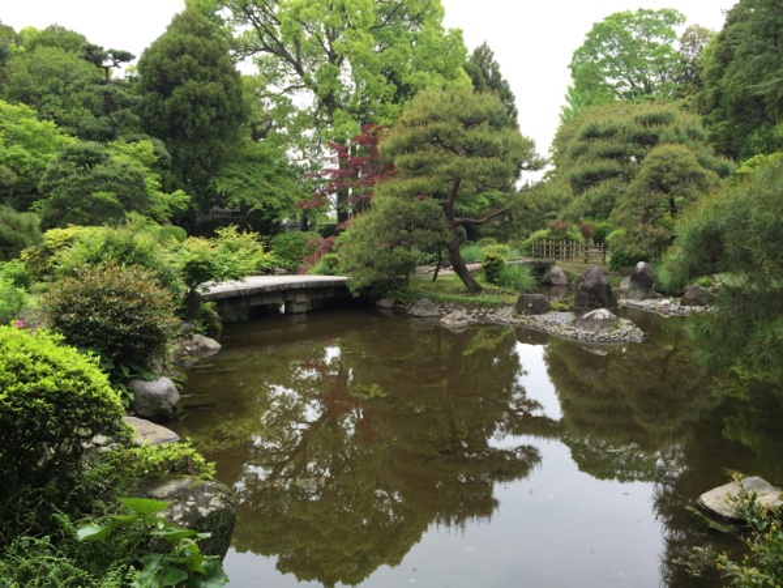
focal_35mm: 29
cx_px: 392
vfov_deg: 48.2
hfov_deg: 61.7
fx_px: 656
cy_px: 294
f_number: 2.2
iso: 32
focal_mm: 4.15
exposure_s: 1/189
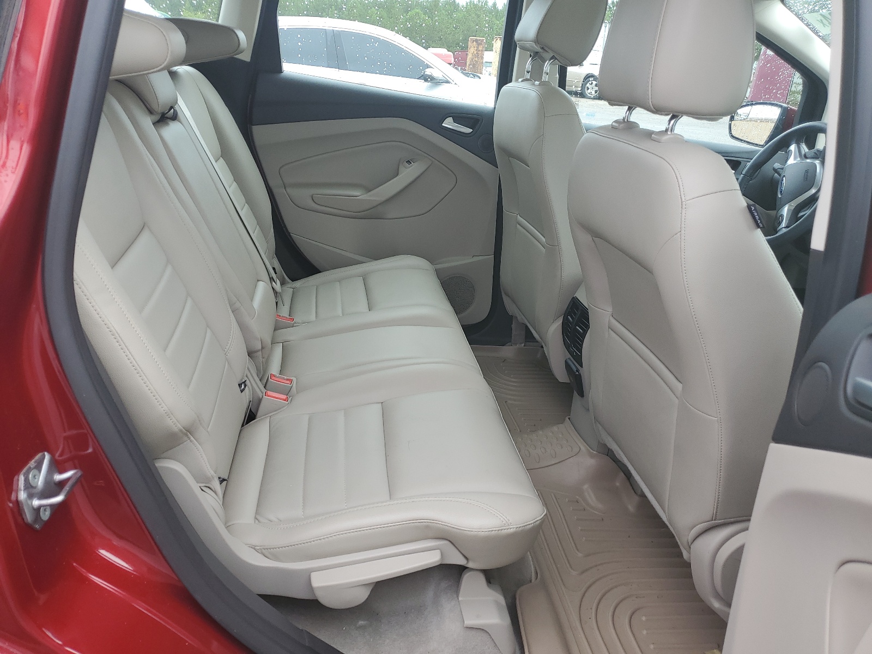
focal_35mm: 26
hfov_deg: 67.3
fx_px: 655
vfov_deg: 53.1
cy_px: 327
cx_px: 436
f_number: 1.5
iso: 50
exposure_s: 1/179
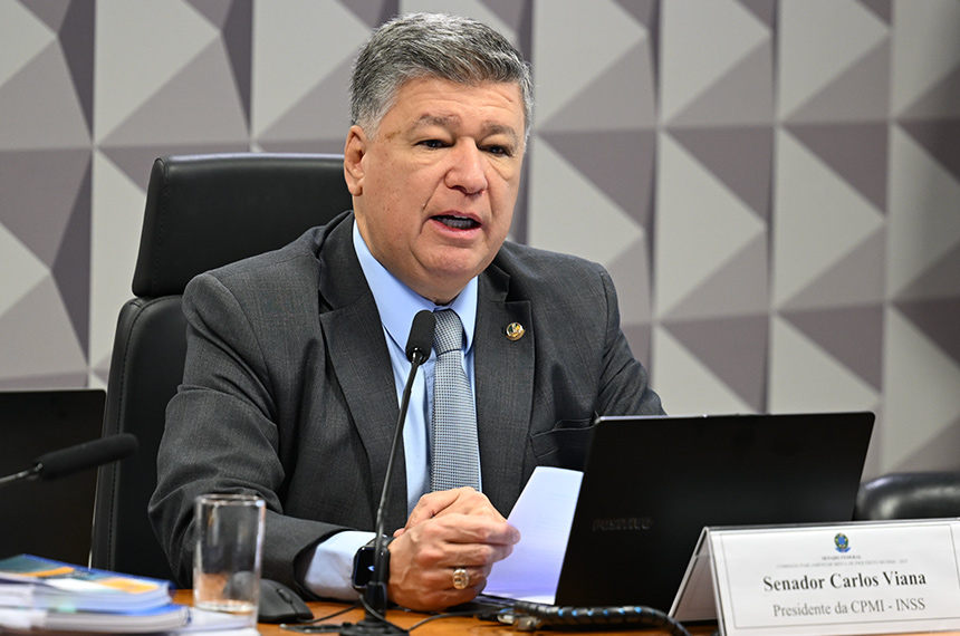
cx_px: 480
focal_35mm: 210
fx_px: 5590
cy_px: 318
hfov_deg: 9.8
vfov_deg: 6.5
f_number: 2.8
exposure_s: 1/125
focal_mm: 140
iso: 1000
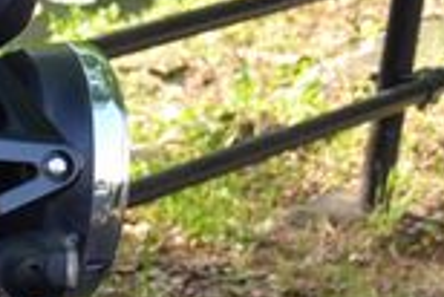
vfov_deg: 5.8
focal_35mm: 234
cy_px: 466
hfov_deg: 7.8
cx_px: -799
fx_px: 2889
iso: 360
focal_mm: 24
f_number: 5.6
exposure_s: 1/125
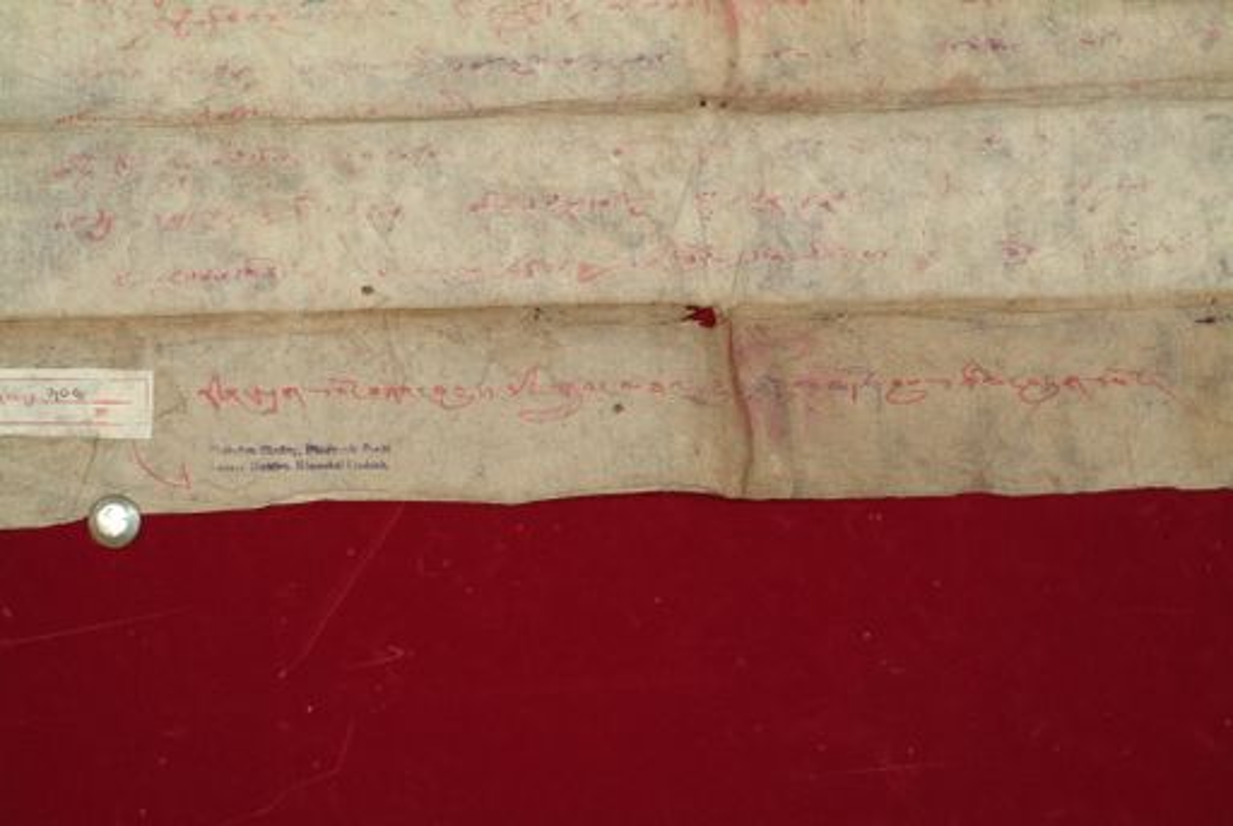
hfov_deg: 23.0
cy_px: 413
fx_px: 3035
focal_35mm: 88
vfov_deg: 15.5
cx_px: 616
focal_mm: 59
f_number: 13
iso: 160
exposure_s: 1/20
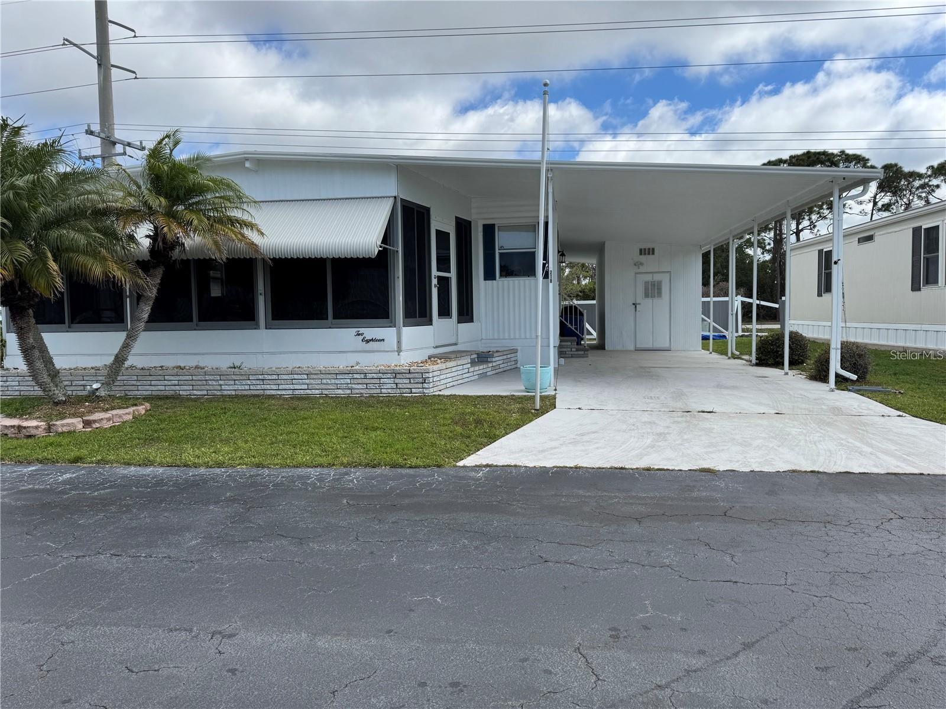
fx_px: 656
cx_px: 473
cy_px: 354
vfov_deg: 56.8
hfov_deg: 71.6
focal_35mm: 24
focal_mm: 6.76
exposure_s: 1/4608
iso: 80
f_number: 1.78
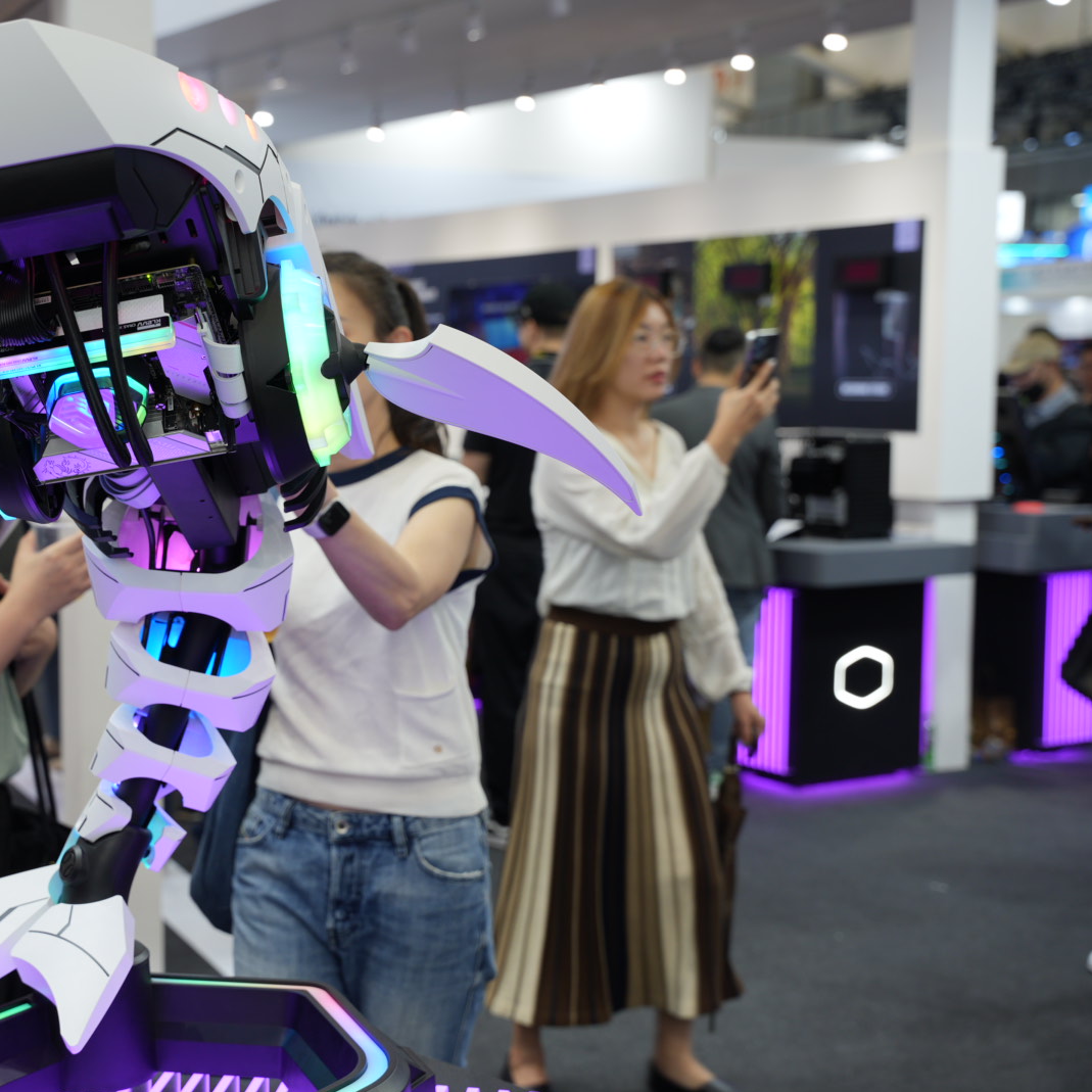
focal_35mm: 55
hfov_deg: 30.9
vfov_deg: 31.3
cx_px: 302
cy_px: 543
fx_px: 1950
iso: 250
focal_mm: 42.5
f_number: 4
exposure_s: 1/60
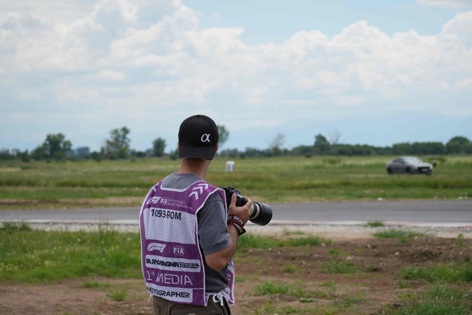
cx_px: 236
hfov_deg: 14.4
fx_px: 1862
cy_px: 158
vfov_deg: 9.7
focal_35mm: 142
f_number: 6.3
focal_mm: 95
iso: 100
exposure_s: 1/500
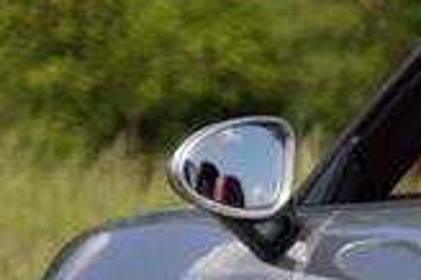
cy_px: 272
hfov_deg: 4.6
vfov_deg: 3.2
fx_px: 5035
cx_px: 1171
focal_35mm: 431
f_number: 4
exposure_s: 1/1000
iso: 100
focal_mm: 69
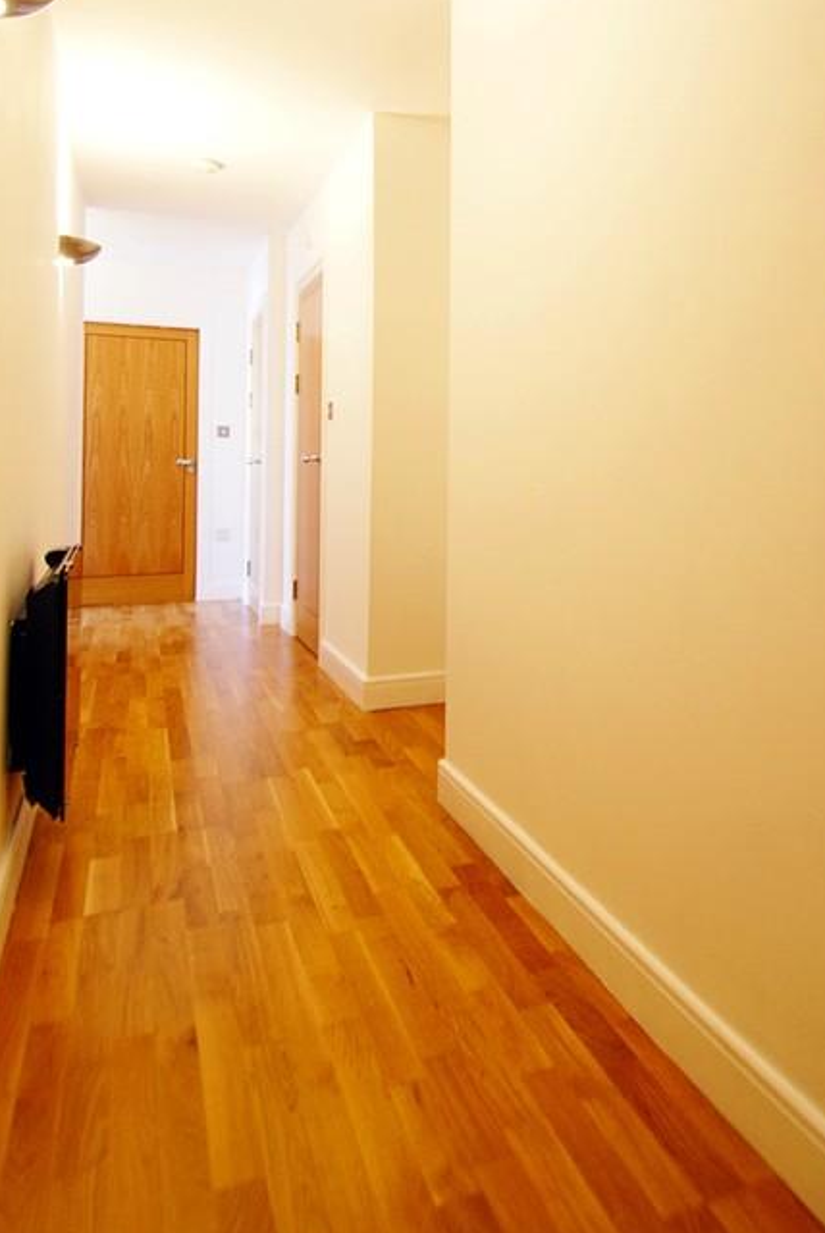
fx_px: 823
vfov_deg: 72.3
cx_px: 558
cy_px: 451
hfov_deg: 52.1
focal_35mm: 24
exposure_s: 1/8
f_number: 3.5
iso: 400
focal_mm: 10
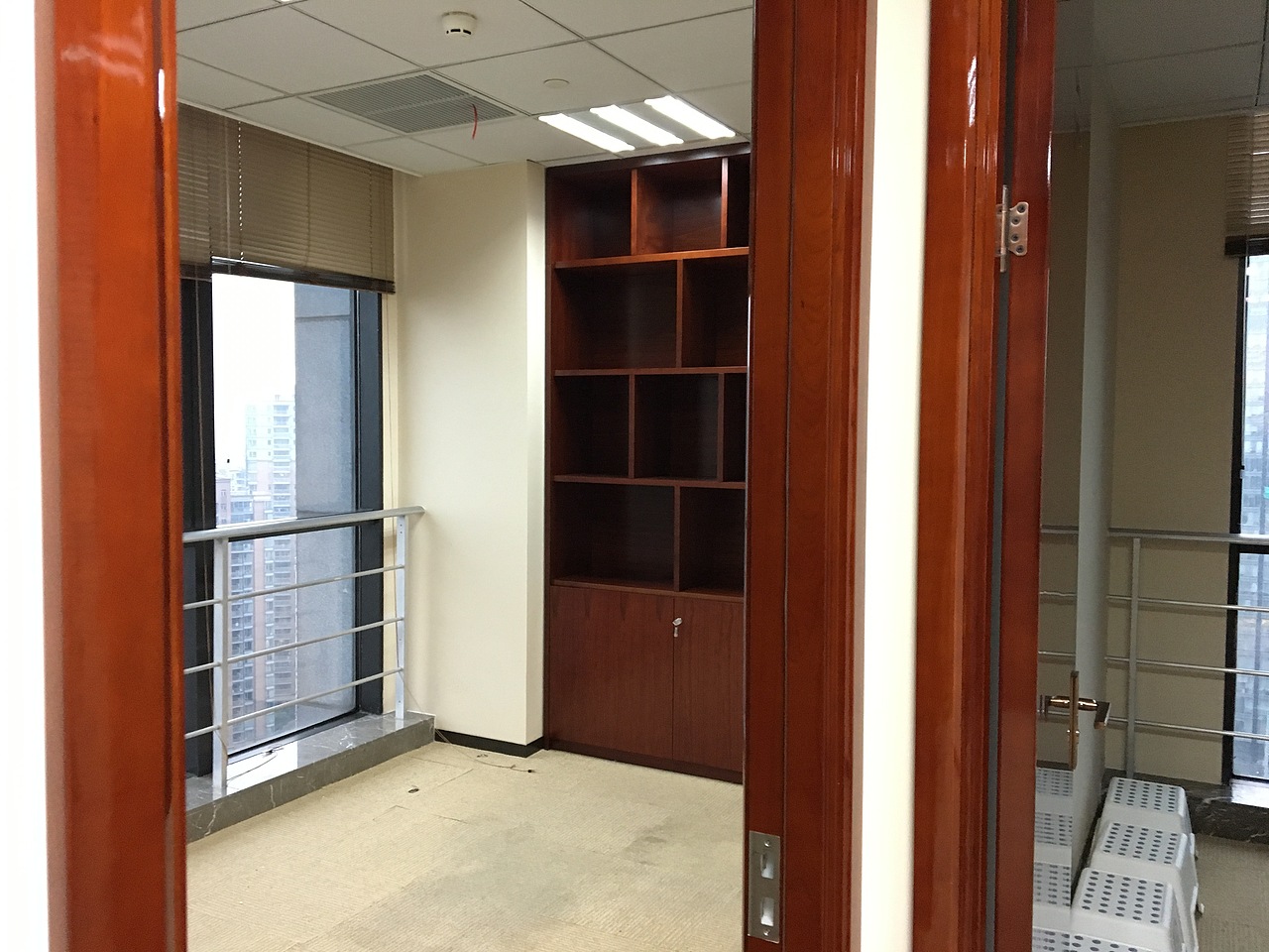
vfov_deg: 48.2
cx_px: 634
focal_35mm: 29
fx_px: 1063
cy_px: 476
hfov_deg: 61.7
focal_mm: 4.15
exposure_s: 1/17
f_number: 2.2
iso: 200
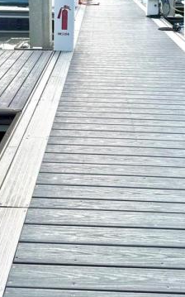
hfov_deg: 25.3
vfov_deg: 37.8
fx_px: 412
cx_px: 92
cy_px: 50
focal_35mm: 51
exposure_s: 1/2370
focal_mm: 6.76
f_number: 1.78
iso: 100
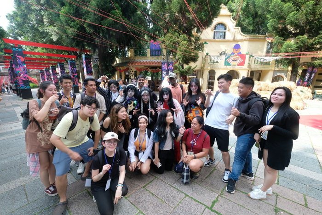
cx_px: 161
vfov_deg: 77.4
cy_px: 108
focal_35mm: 15
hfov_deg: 100.3
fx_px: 134
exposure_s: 1/60
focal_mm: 10
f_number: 13
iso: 800
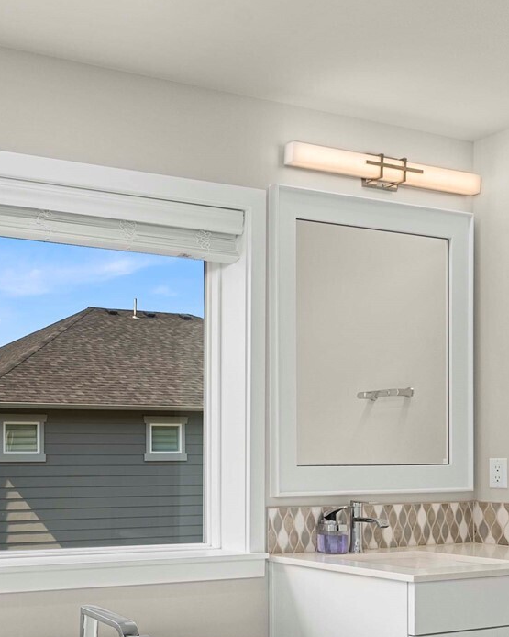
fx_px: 735
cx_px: -44
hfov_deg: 33.6
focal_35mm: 39
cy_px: 504
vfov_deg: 44.7
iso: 125
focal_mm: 17
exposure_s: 1/30
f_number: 7.1
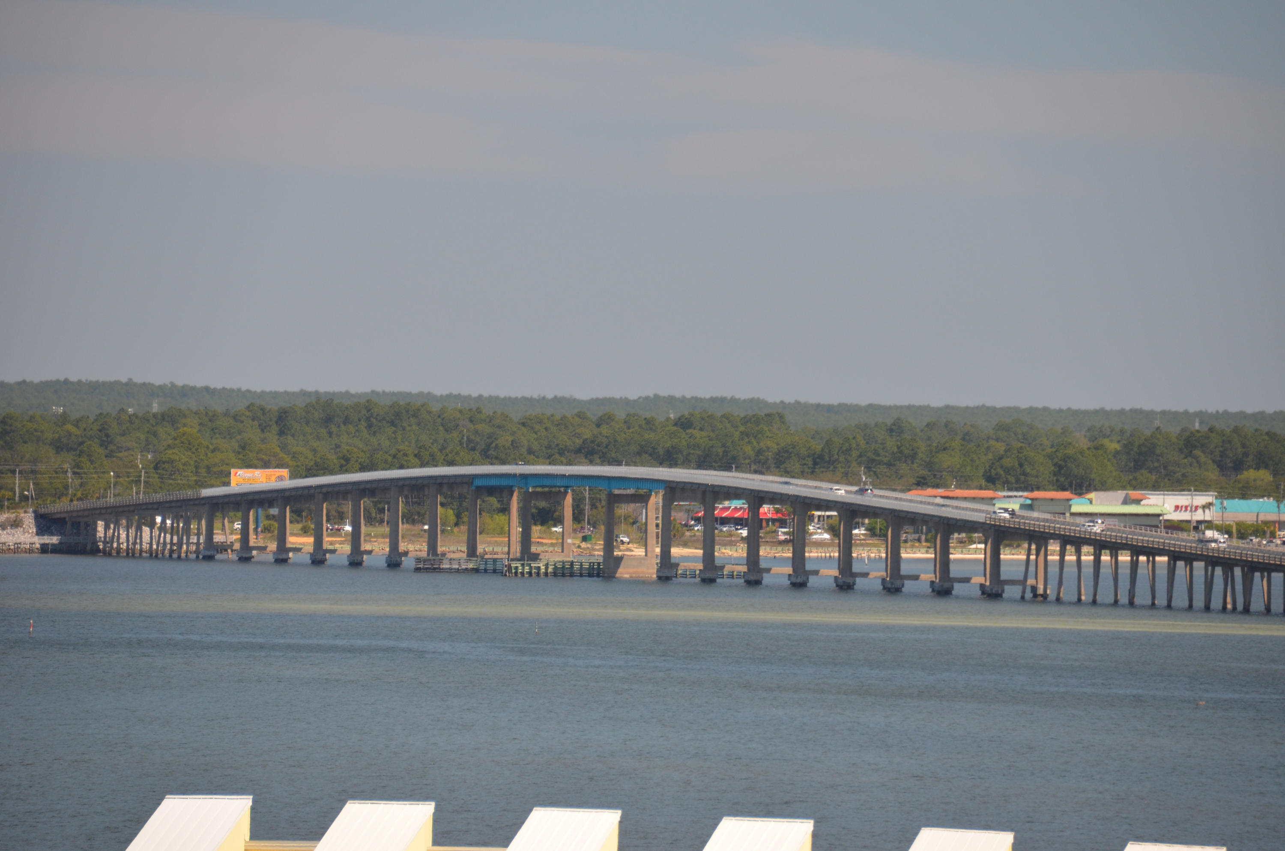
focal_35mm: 330
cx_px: 642
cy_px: 426
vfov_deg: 4.1
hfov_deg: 6.3
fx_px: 11755
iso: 400
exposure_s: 1/400
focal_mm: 220
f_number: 5.6
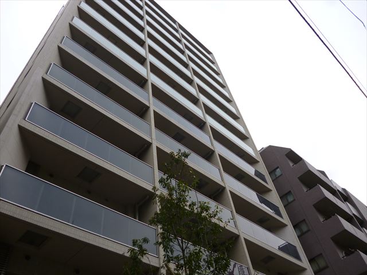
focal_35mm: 28
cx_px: 184
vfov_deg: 49.7
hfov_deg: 63.4
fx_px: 297
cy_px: 138
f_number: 3.1
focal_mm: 5
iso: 100
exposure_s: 1/60
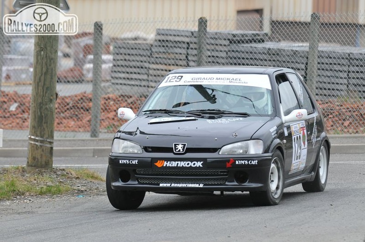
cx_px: 182
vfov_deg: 4.3
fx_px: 3188
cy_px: 121
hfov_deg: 6.6
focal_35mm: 315
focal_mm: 210
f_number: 6.3
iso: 800
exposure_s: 1/800
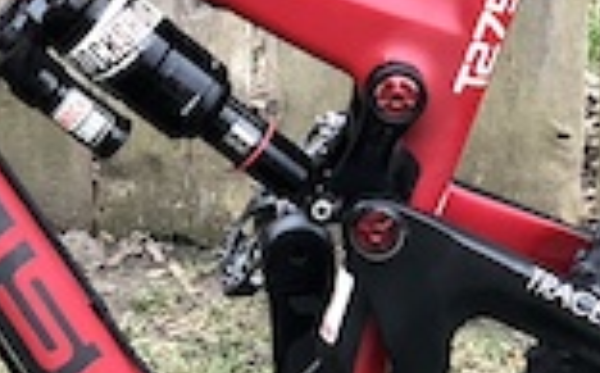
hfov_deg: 7.4
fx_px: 4621
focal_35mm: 283
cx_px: 123
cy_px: 88
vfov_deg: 4.6
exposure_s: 1/40
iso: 80
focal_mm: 6
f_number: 2.4
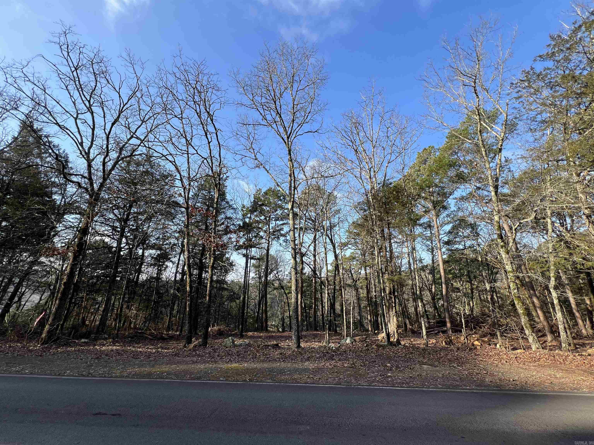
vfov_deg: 89.9
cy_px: 222
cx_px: 297
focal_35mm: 13
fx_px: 223
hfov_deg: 106.2
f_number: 1.8
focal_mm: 1.57
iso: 32
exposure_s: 1/673
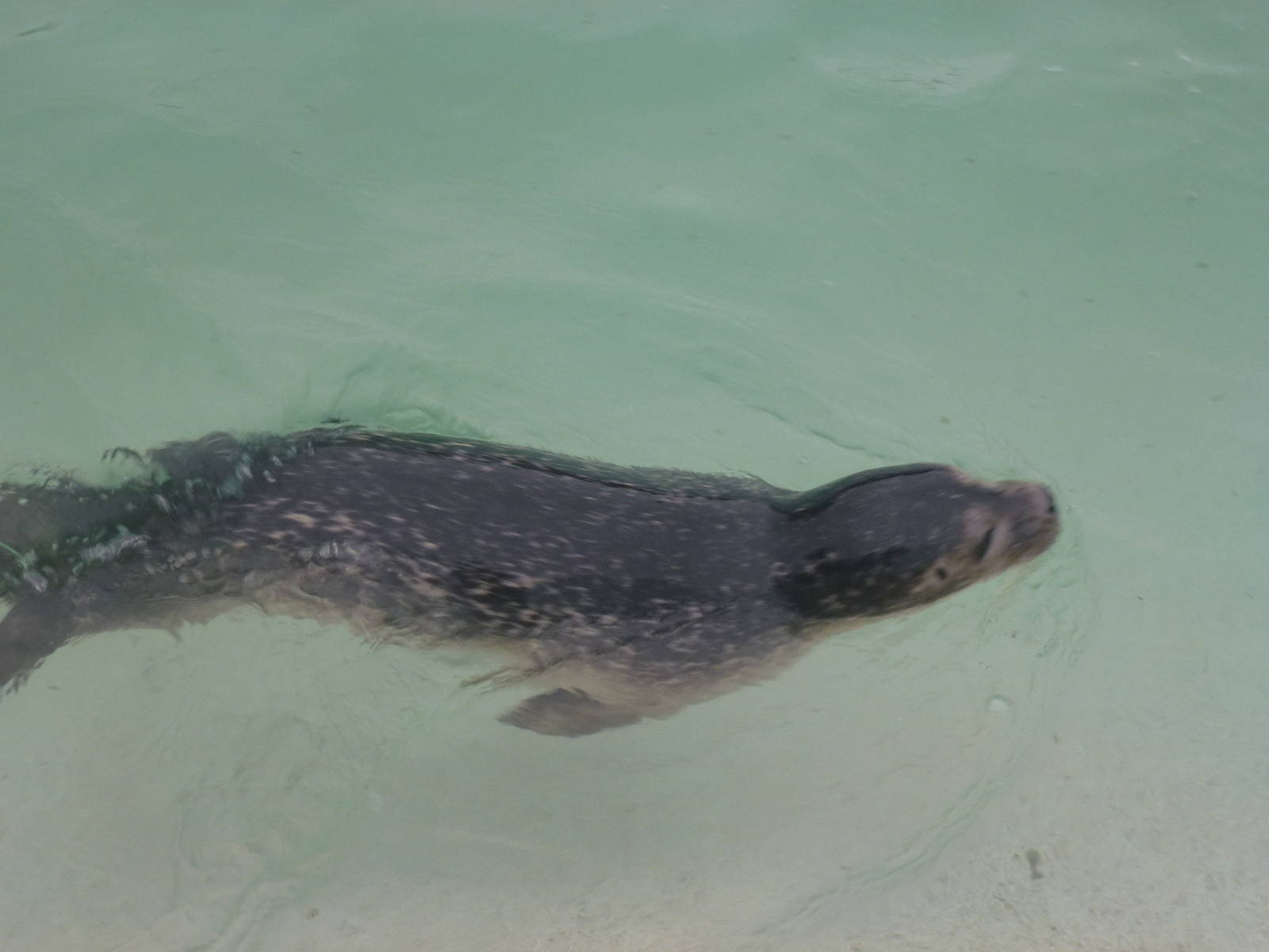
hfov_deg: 42.1
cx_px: 634
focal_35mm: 45
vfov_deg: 32.2
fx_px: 1650
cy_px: 476
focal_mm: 8
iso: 160
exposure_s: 1/80
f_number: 4
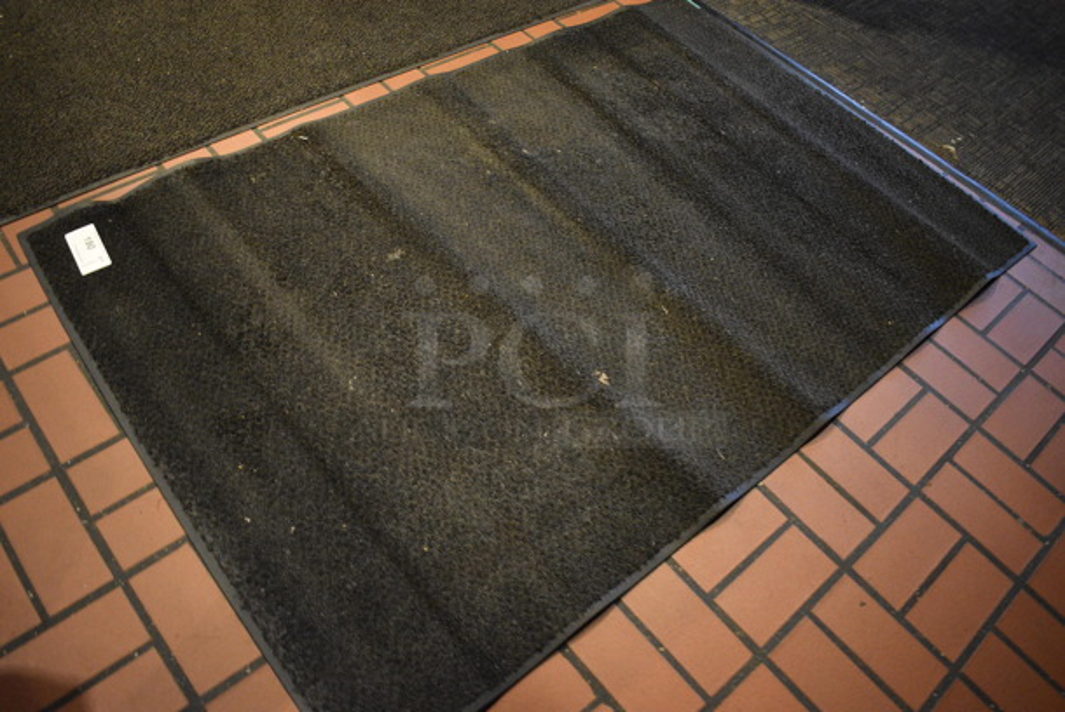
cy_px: 356
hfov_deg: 67.3
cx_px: 532
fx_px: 799
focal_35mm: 27
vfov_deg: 48.0
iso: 3200
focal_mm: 18
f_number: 3.5
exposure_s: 1/8
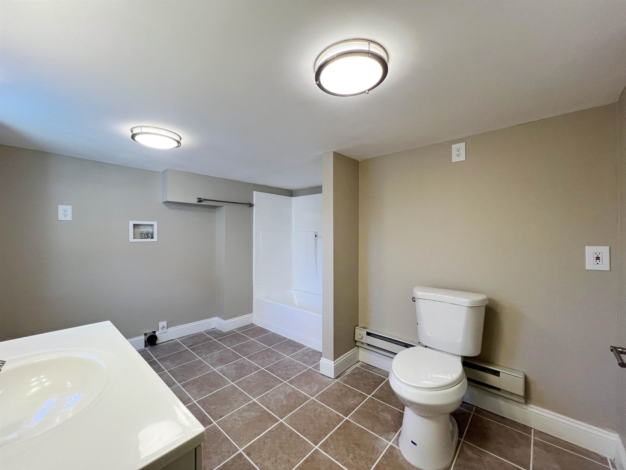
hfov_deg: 106.2
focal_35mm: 13
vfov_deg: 89.9
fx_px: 235
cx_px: 313
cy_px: 235
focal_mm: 1.57
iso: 100
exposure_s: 1/120
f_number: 1.8
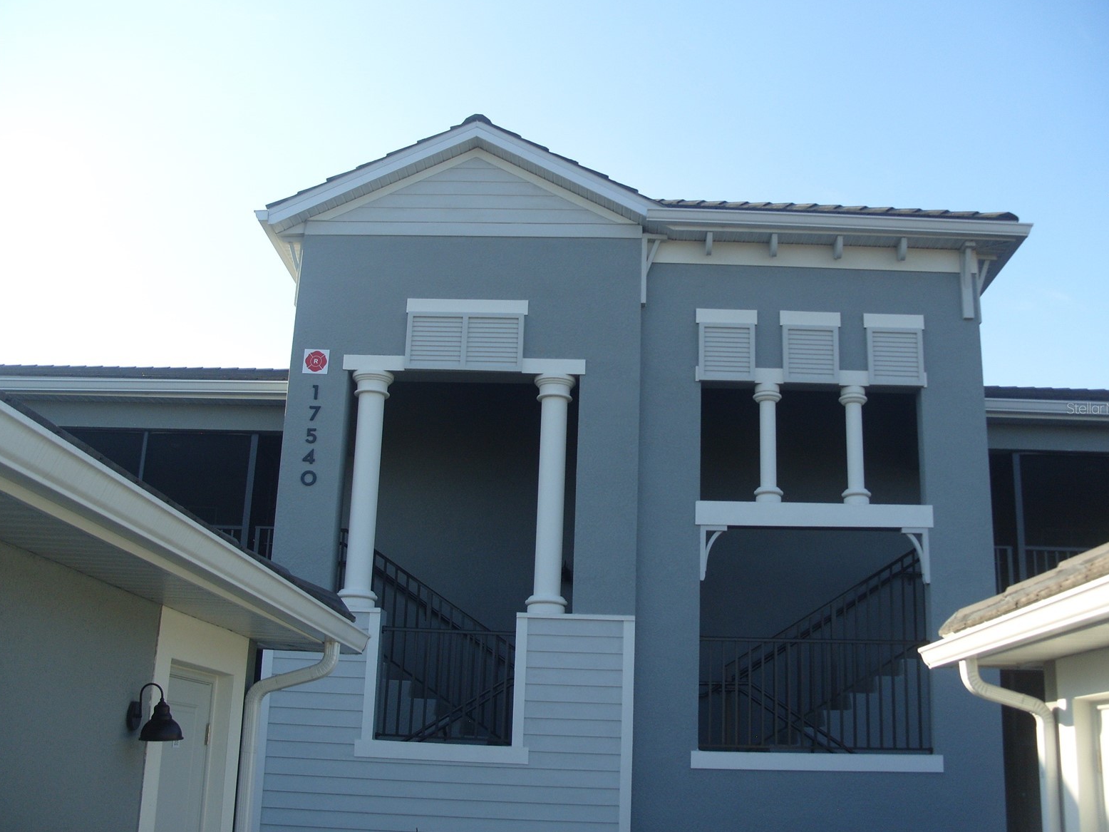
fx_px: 1153
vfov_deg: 39.7
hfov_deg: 51.4
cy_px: 408
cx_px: 564
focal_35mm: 36
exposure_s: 1/750
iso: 80
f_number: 2.8
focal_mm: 7.8
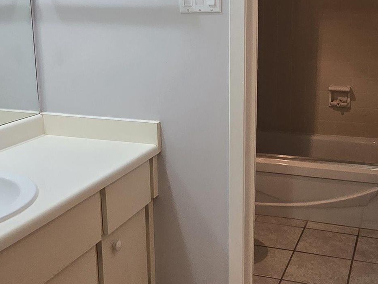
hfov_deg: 43.6
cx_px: 227
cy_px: 115
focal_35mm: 43
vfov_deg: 33.5
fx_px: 470
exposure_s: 1/60
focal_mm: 2.2
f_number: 2.2
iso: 160
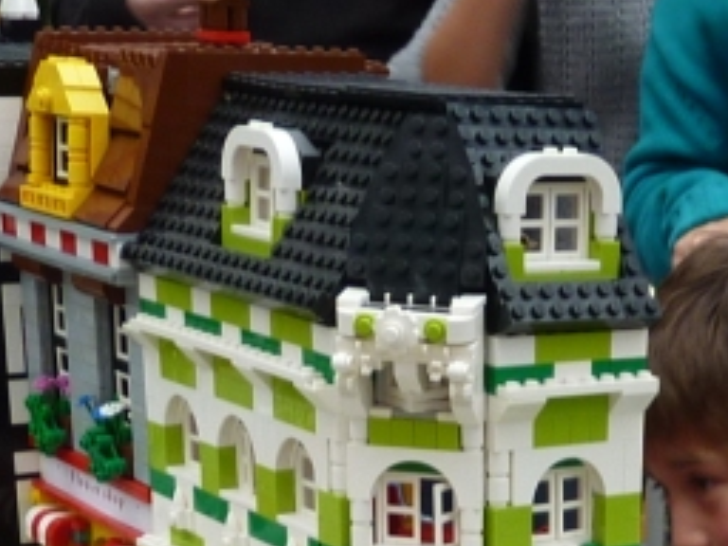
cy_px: 1021
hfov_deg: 19.3
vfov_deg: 13.2
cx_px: 654
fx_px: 2103
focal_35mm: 100
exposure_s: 1/30
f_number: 3.3
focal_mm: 4.1
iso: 100
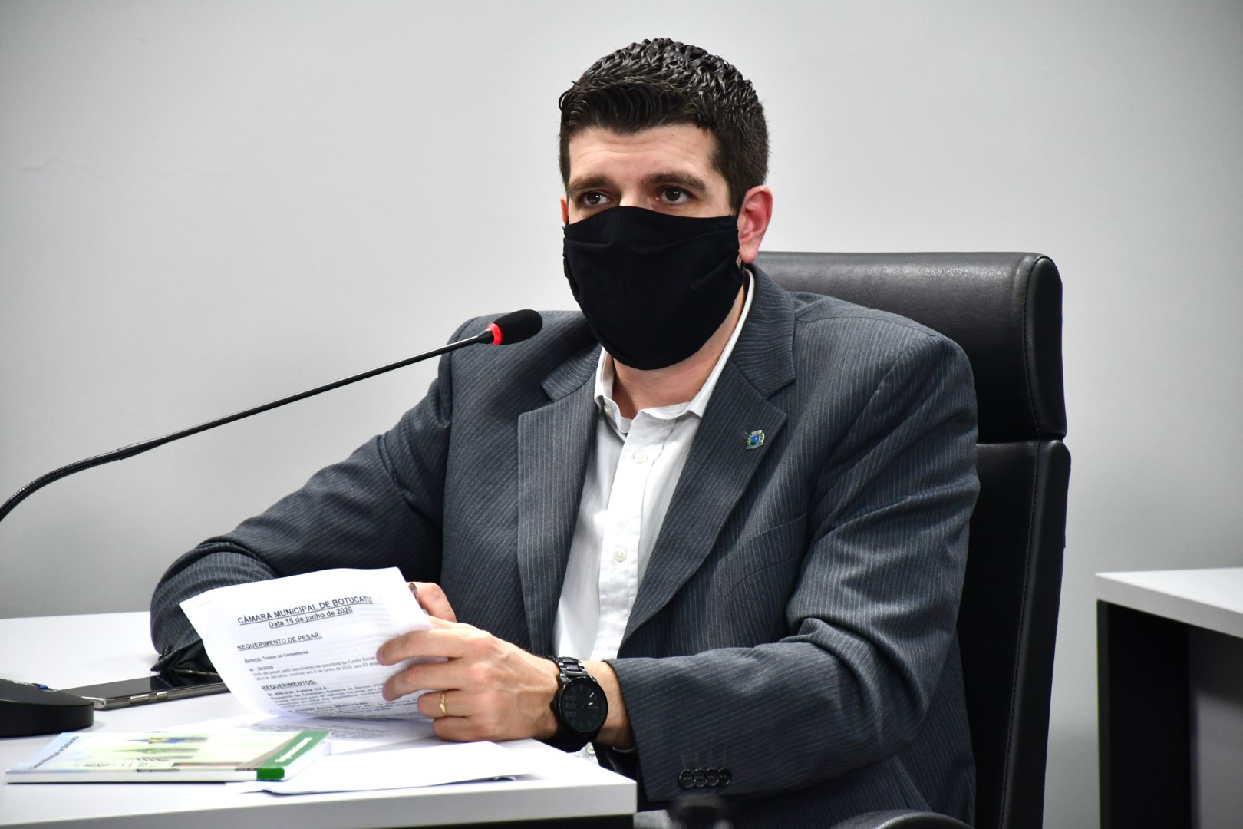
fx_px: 7250
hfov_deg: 9.8
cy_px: 414
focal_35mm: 210
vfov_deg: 6.5
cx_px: 622
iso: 1250
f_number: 5.6
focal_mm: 140
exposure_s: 1/200
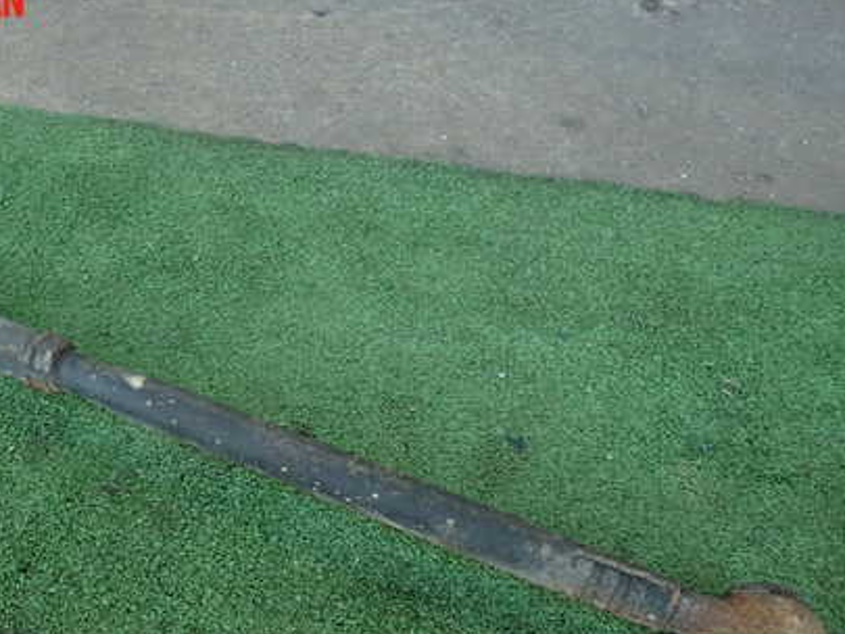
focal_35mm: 37
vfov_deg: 38.0
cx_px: 271
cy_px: 446
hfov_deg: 49.1
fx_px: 903
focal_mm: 4.5
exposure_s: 1/60
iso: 100
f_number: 2
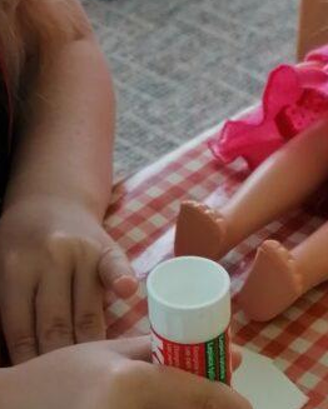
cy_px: 93
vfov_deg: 14.8
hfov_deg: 11.9
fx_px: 1564
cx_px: 78
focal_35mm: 129
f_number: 1.8
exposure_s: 1/100
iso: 64
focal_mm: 4.75
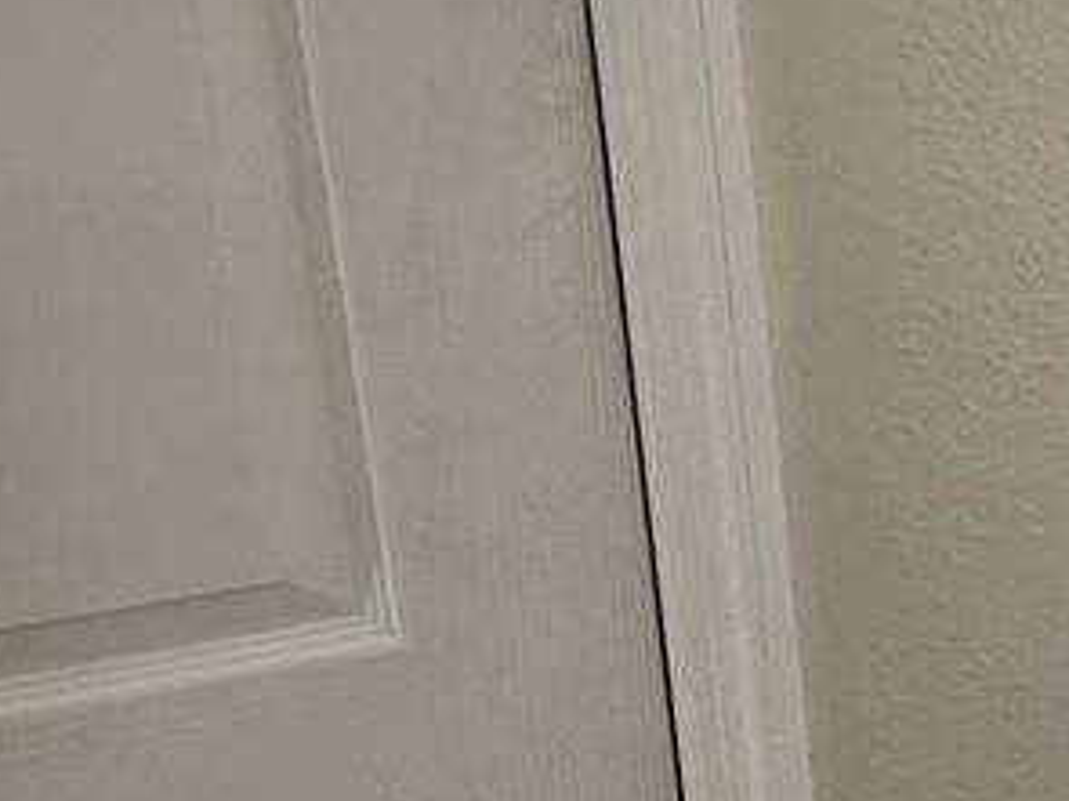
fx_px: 2346
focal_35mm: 76
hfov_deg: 18.6
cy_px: 145
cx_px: 2029
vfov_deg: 19.2
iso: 50
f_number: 2.2
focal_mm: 2.22
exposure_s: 1/120
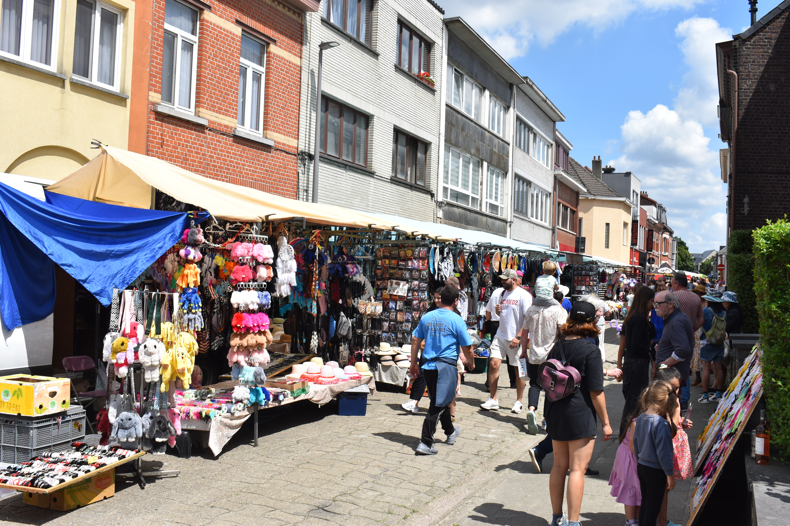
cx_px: 395
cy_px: 263
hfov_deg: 51.3
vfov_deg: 35.5
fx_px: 823
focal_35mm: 38
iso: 200
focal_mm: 25
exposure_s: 1/400
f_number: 10
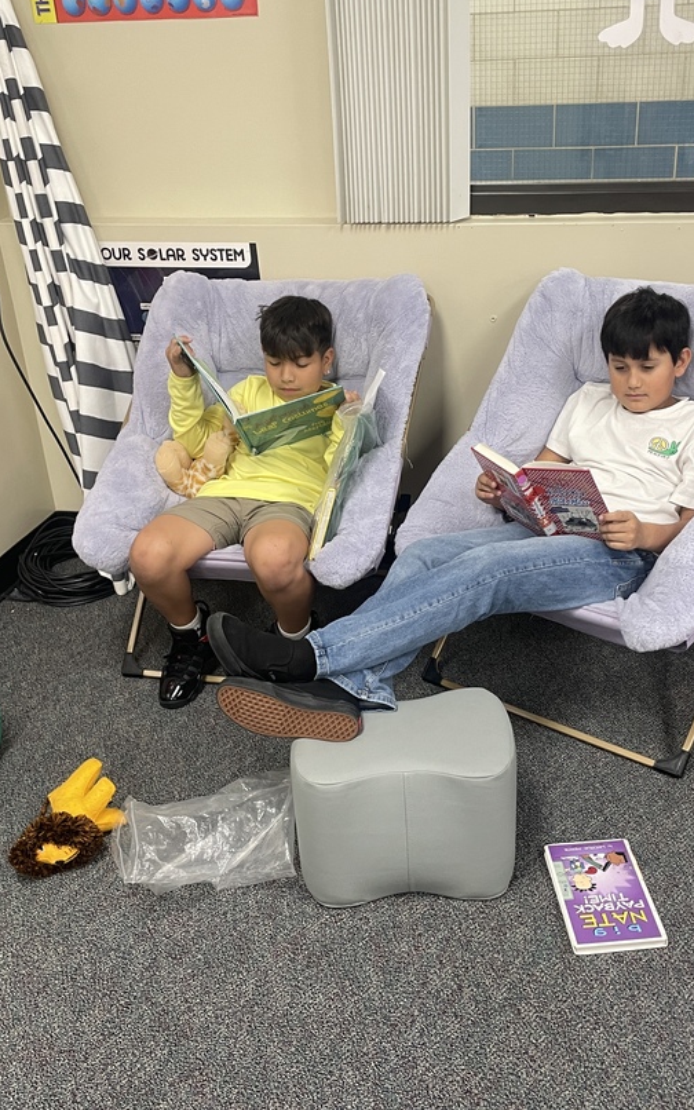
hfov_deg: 36.2
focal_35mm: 35
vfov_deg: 55.3
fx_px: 1059
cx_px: 410
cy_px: 561
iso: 125
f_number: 1.6
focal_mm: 4.2
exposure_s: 1/75
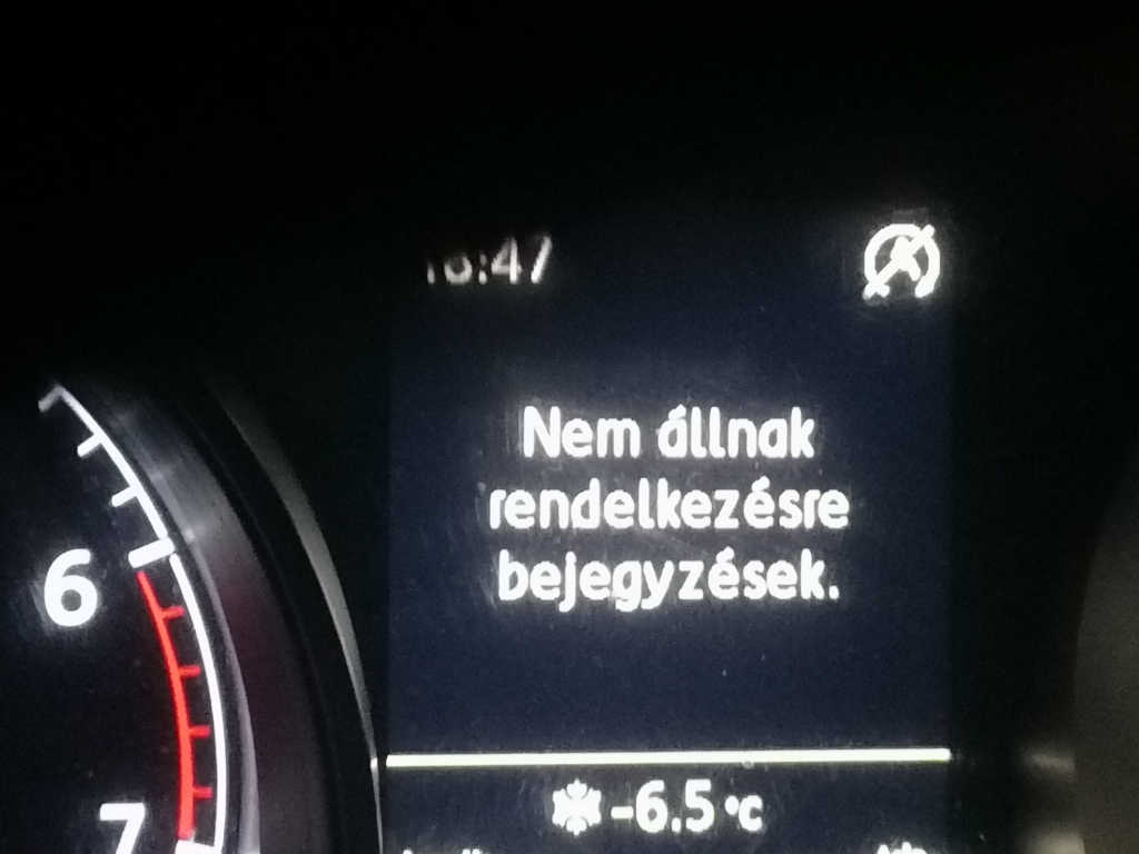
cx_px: 570
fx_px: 2896
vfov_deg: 16.8
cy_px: 427
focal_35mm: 88
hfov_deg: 22.3
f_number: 1.8
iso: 1600
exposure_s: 1/20
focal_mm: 5.4
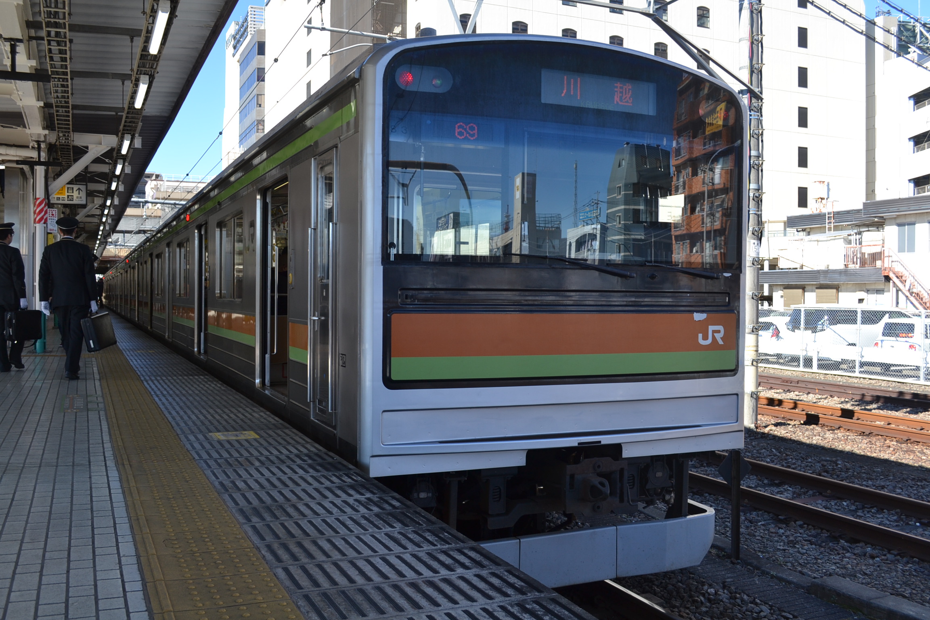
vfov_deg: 40.0
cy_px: 310
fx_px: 852
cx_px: 465
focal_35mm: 33
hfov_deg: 57.2
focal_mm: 22
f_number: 6.3
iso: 100
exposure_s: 1/160
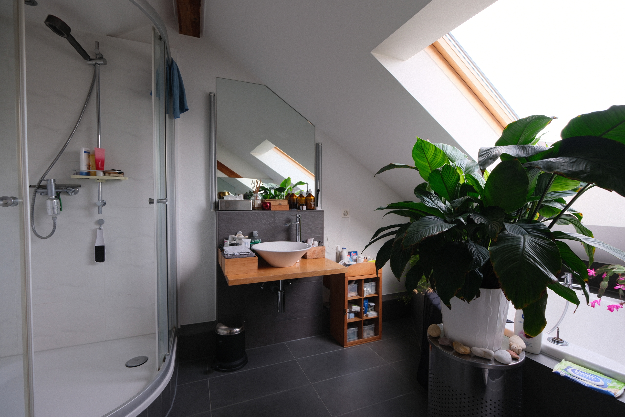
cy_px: 208
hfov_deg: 100.4
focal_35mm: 15
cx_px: 312
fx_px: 260
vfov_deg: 77.3
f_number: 4
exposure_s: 1/15
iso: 200
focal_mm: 10
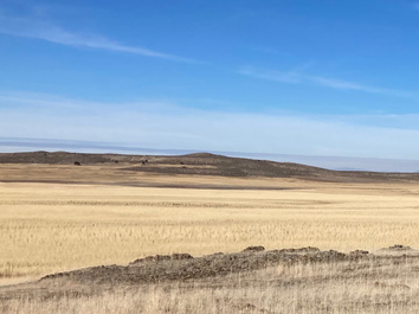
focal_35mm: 81
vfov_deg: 18.1
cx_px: 517
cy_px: 238
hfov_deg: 22.1
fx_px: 980
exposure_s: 1/4367
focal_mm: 3.99
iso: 20
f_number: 1.8
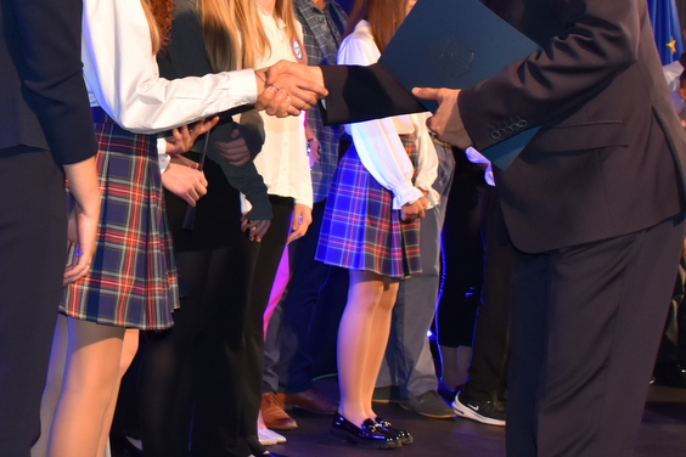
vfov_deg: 20.2
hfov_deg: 28.6
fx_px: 1278
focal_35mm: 67
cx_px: 44
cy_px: 154
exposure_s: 1/80
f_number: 4.5
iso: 800
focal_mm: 21
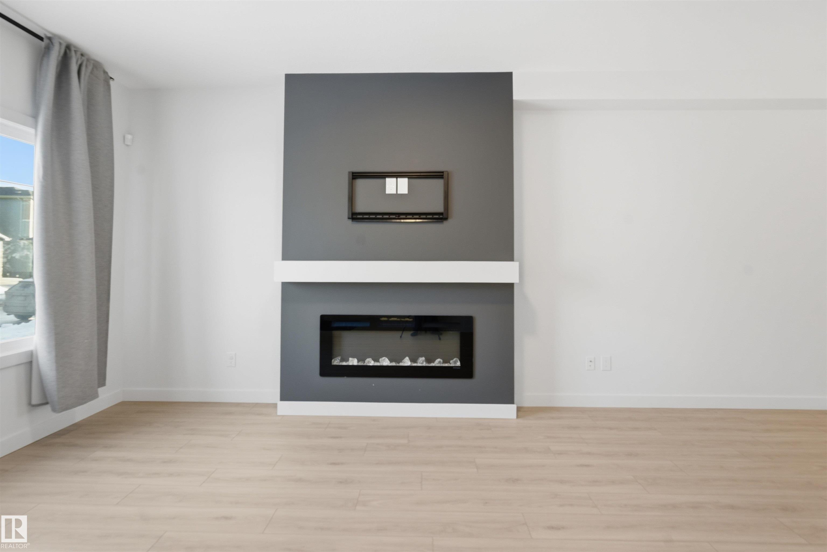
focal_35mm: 16
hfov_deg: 96.7
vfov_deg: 73.8
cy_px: 276
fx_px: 368
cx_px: 414
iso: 400
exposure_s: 1/100
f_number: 7.1
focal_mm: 16
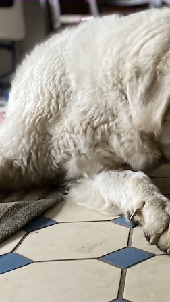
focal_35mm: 38
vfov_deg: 52.8
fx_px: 304
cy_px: 151
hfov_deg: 30.0
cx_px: 151
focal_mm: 4.25
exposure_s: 1/30
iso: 640
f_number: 1.8
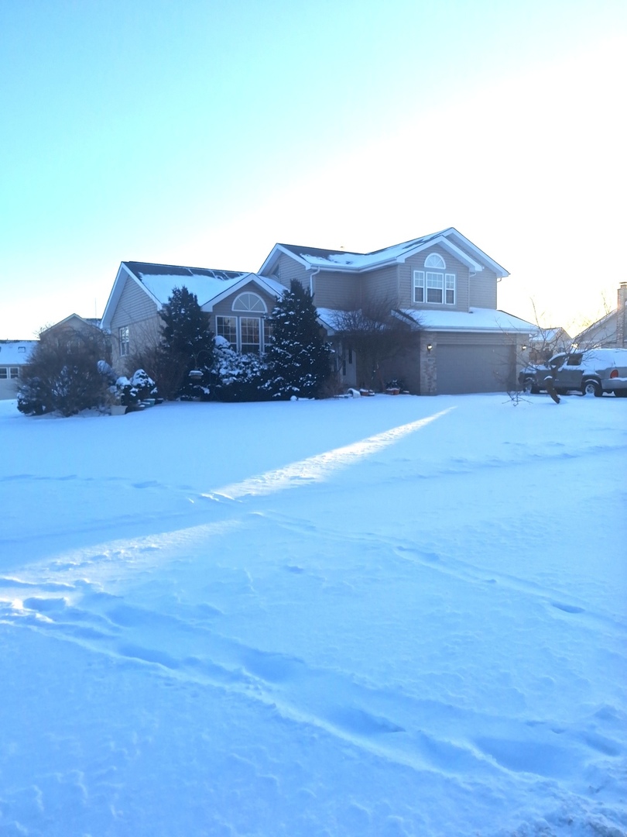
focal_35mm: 23
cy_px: 418
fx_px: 555
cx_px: 314
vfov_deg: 73.9
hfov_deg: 58.9
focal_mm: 5.54
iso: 25
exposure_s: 1/2137
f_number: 1.8
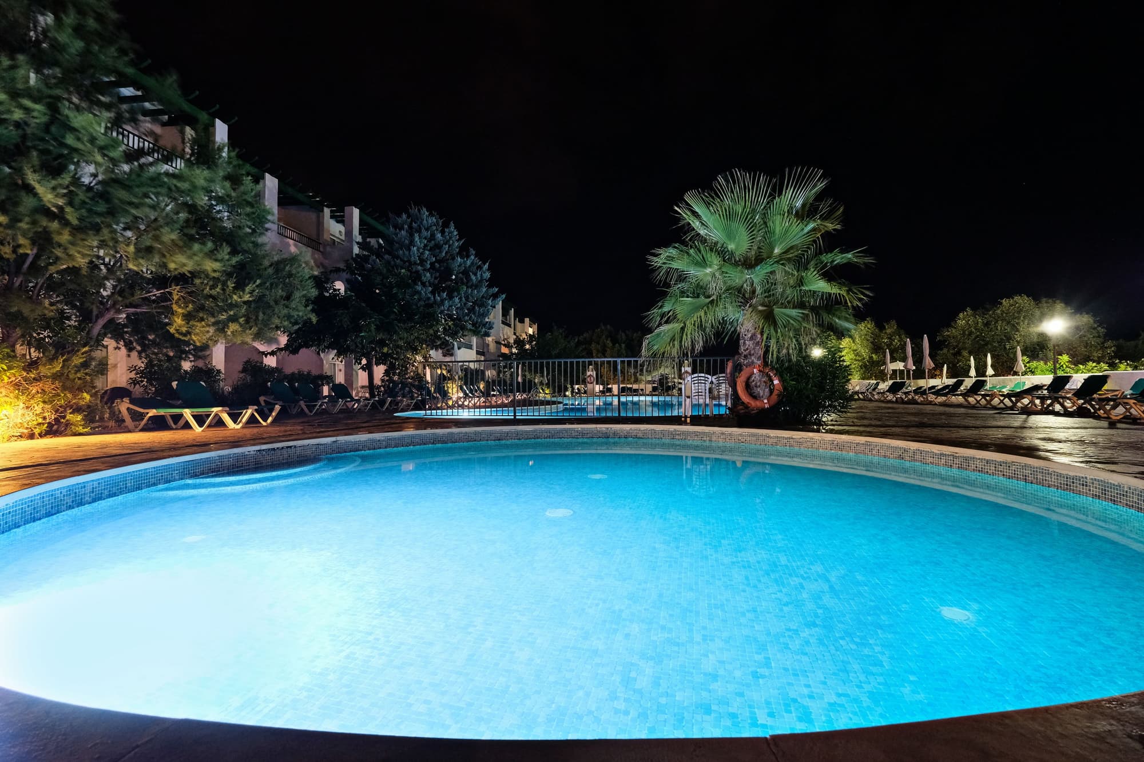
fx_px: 477
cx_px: 572
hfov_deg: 100.4
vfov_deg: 77.3
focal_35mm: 15
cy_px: 381
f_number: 4
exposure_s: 1/3
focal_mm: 10
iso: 1600
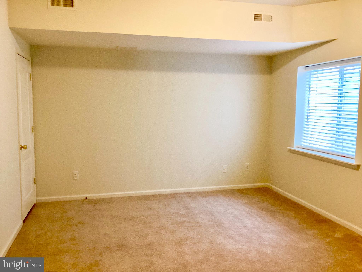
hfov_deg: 58.4
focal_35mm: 31
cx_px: 181
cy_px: 136
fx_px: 324
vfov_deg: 45.4
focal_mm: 3.3
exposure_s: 1/60
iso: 400
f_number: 2.4
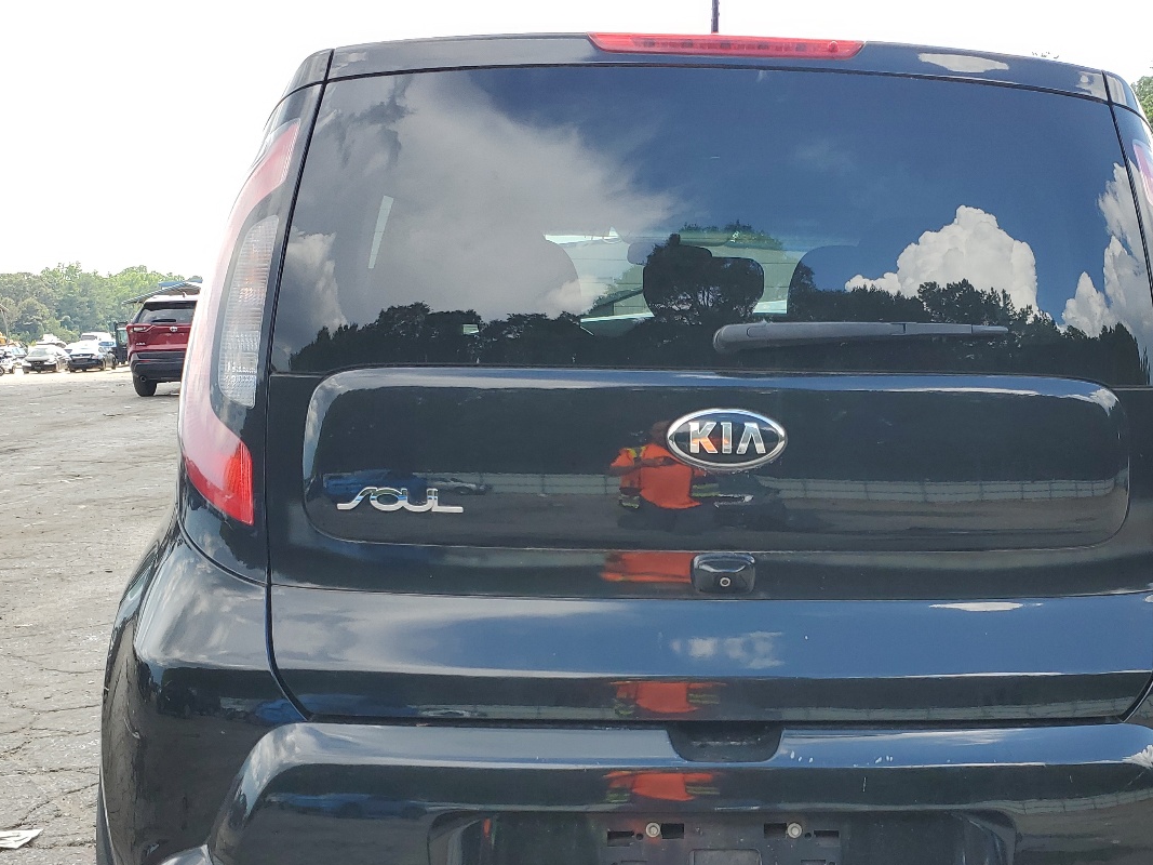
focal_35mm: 39
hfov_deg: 47.5
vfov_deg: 36.3
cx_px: 703
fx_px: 1299
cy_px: 594
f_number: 1.5
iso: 50
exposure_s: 1/769
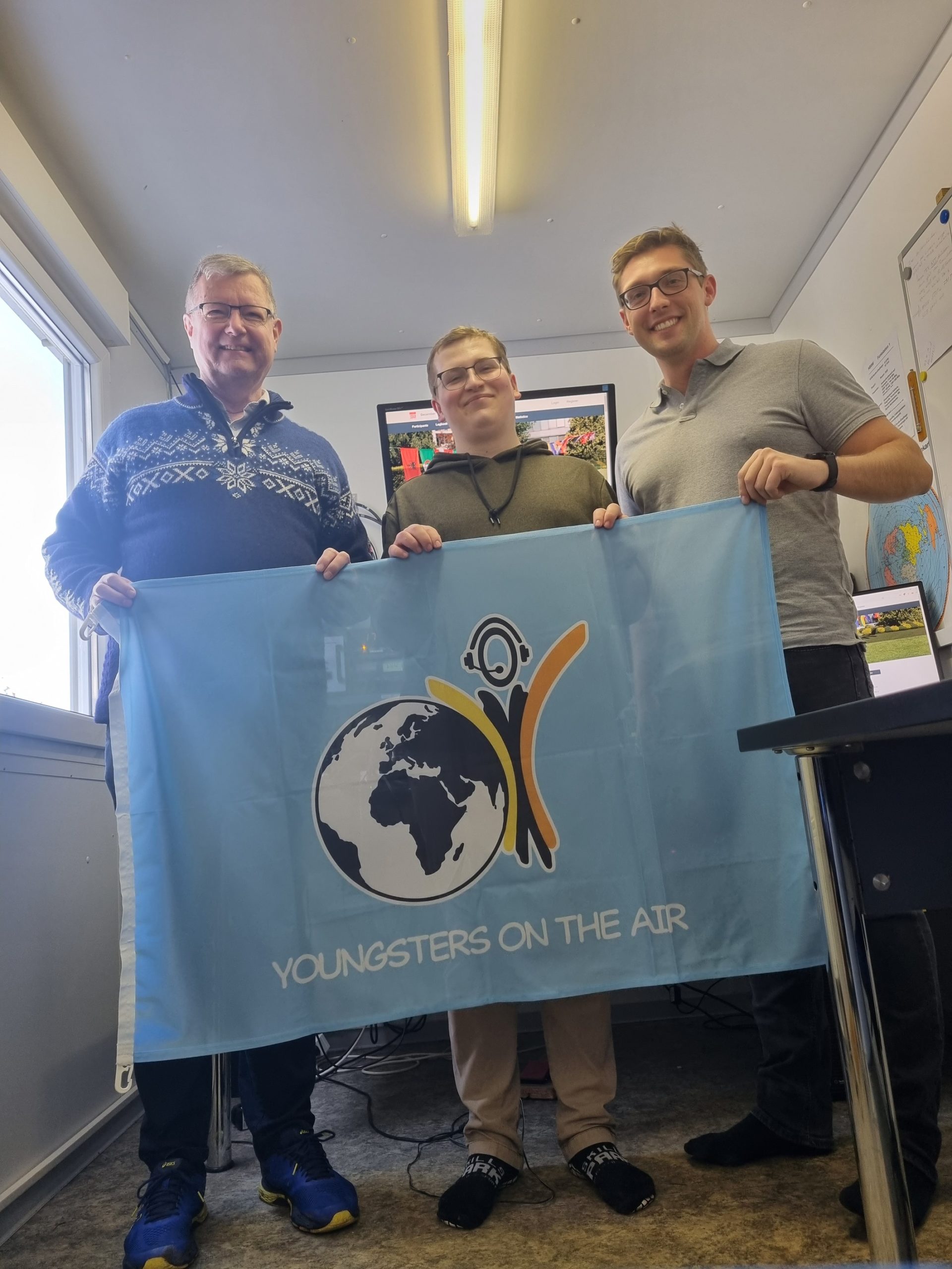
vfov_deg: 67.3
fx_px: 953
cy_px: 634
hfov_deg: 53.1
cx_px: 476
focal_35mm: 26
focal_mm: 5.4
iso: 125
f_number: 1.8
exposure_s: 1/50
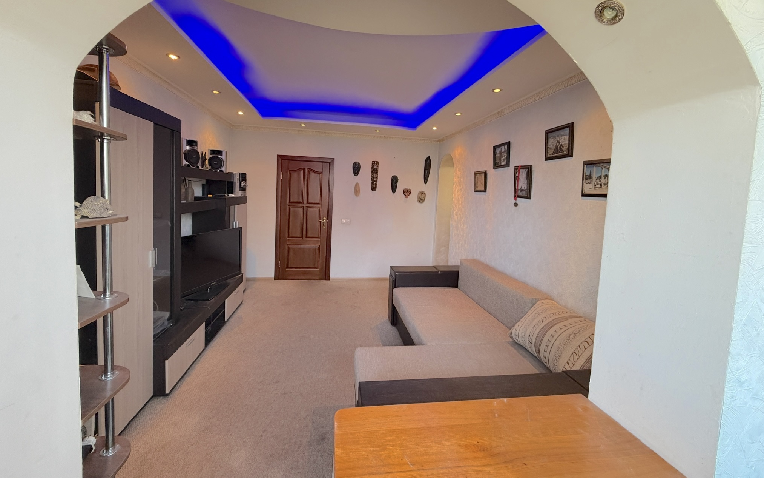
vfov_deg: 74.5
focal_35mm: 15
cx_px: 380
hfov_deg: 101.5
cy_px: 213
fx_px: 312
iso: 320
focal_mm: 2.22
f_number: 2.2
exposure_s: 1/100
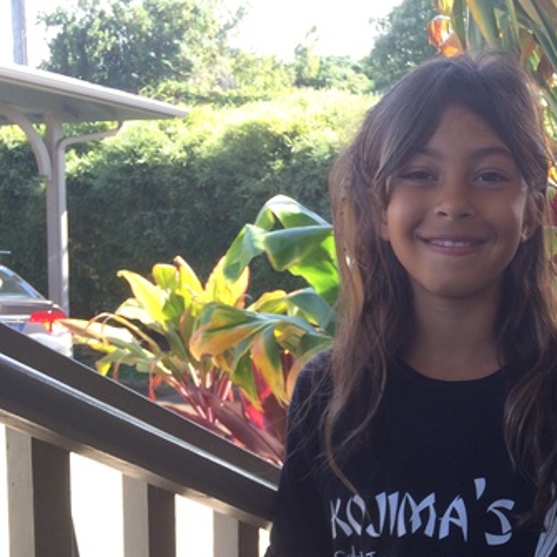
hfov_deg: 28.2
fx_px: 1038
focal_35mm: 57
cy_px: 414
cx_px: 557
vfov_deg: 29.6
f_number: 2.2
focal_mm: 4.12
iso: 32
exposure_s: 1/222
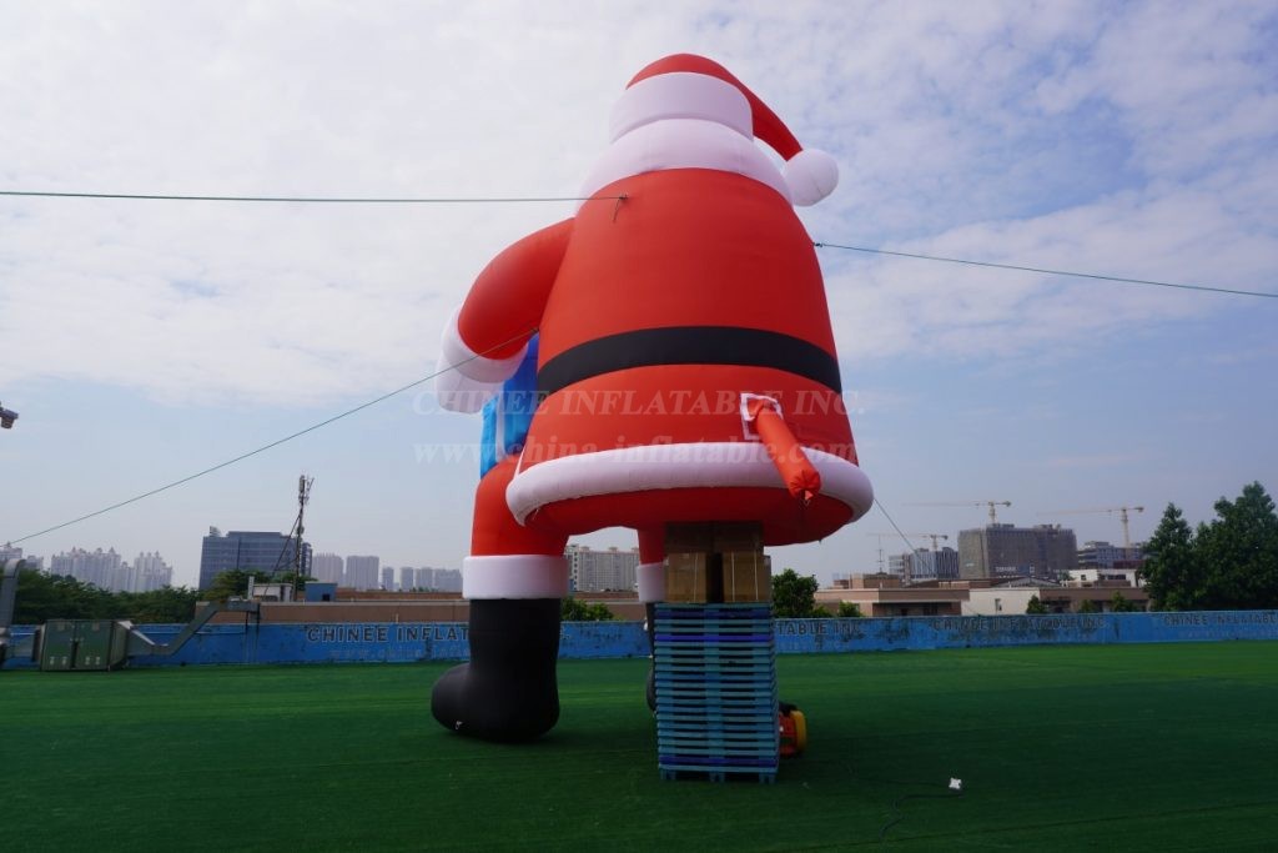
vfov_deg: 53.1
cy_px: 426
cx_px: 639
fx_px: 852
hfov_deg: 73.7
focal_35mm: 24
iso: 100
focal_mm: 16
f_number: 10
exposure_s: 1/250
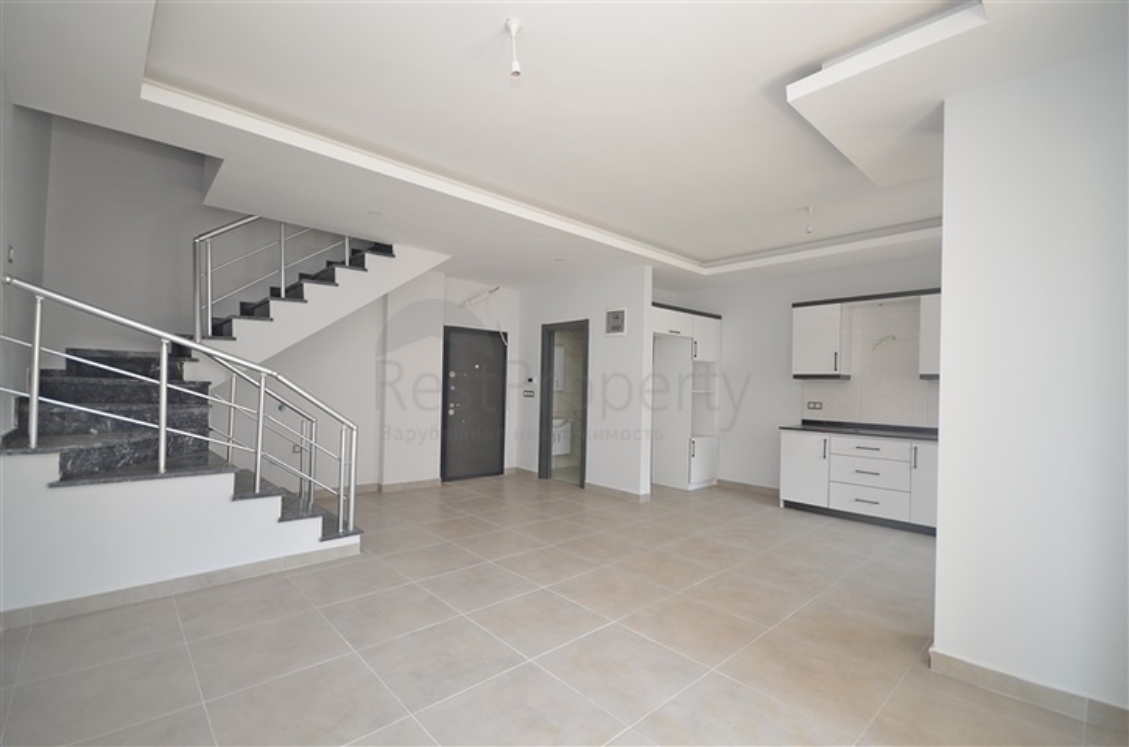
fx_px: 469
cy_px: 374
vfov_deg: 77.1
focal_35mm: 15
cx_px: 564
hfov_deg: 100.5
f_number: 4
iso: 280
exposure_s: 1/60
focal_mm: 10
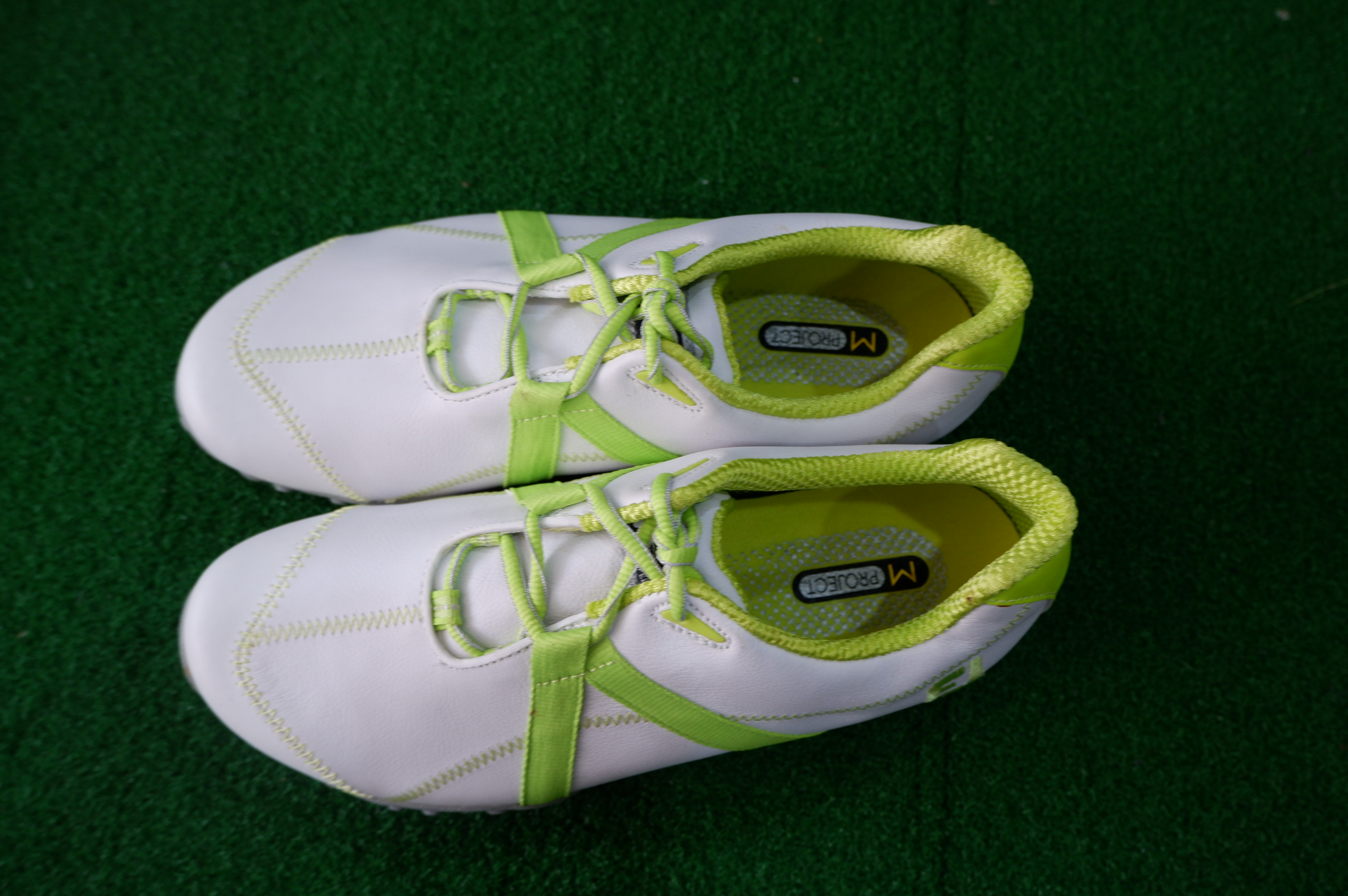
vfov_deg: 44.9
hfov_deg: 63.7
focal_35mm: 29
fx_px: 1085
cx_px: 674
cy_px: 448
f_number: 4
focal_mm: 19.7
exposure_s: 1/30
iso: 500
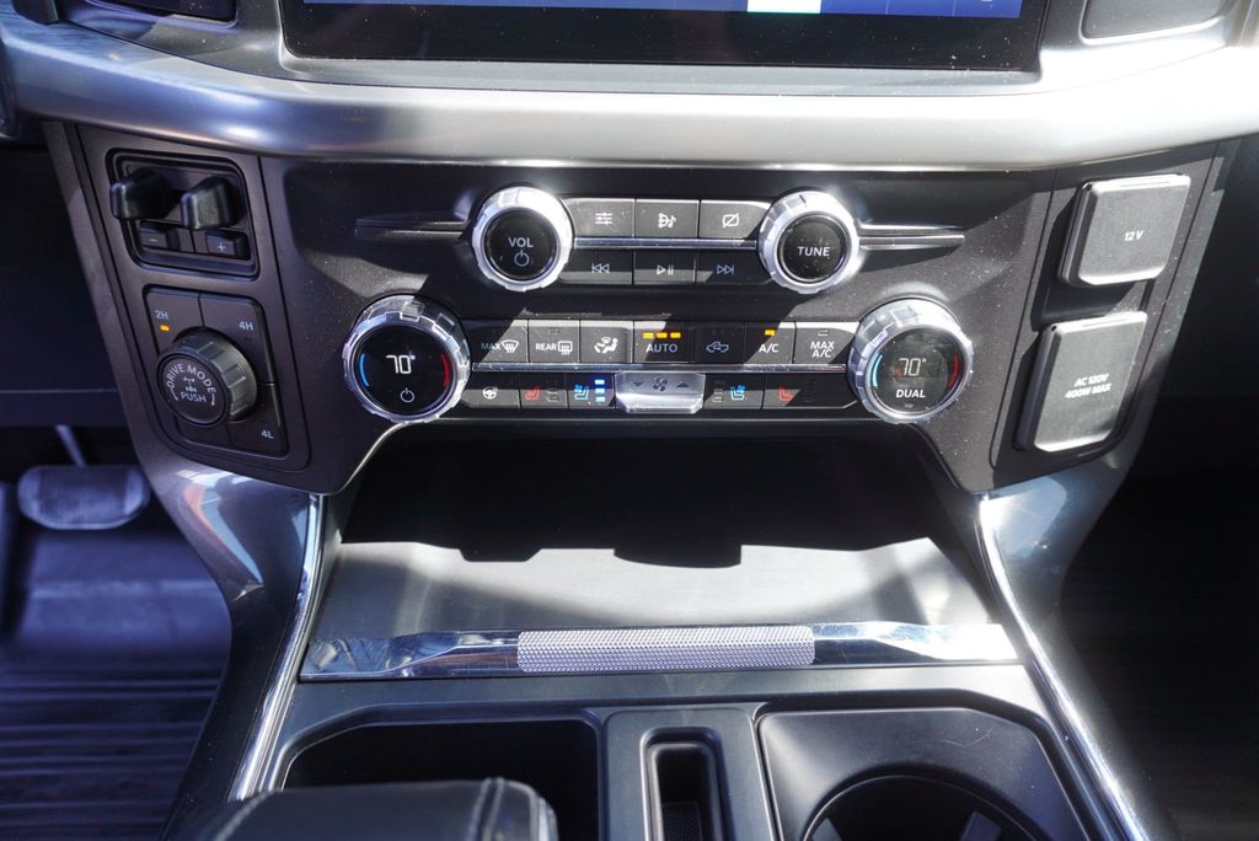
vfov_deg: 53.2
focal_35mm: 24
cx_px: 630
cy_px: 420
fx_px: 840
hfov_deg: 73.7
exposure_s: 1/60
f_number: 4
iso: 250
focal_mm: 16
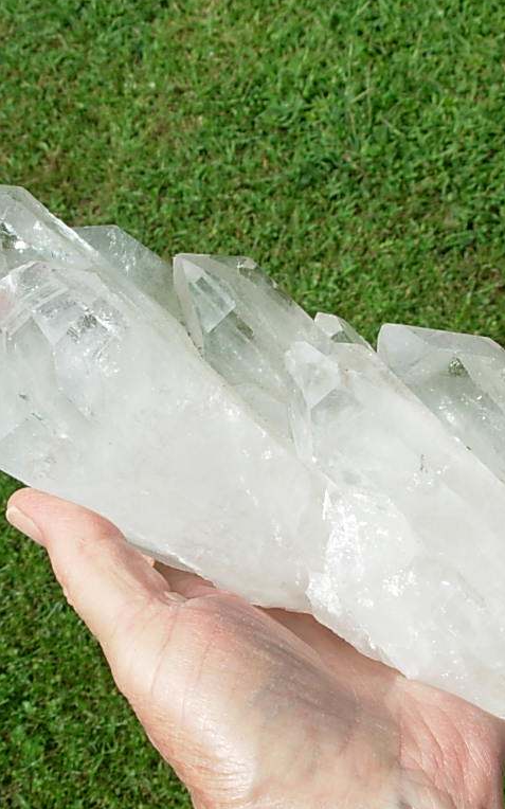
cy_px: 403
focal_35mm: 54
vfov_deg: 37.5
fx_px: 1190
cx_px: 338
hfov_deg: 23.8
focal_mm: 6.3
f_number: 4.9
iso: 50
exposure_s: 1/483
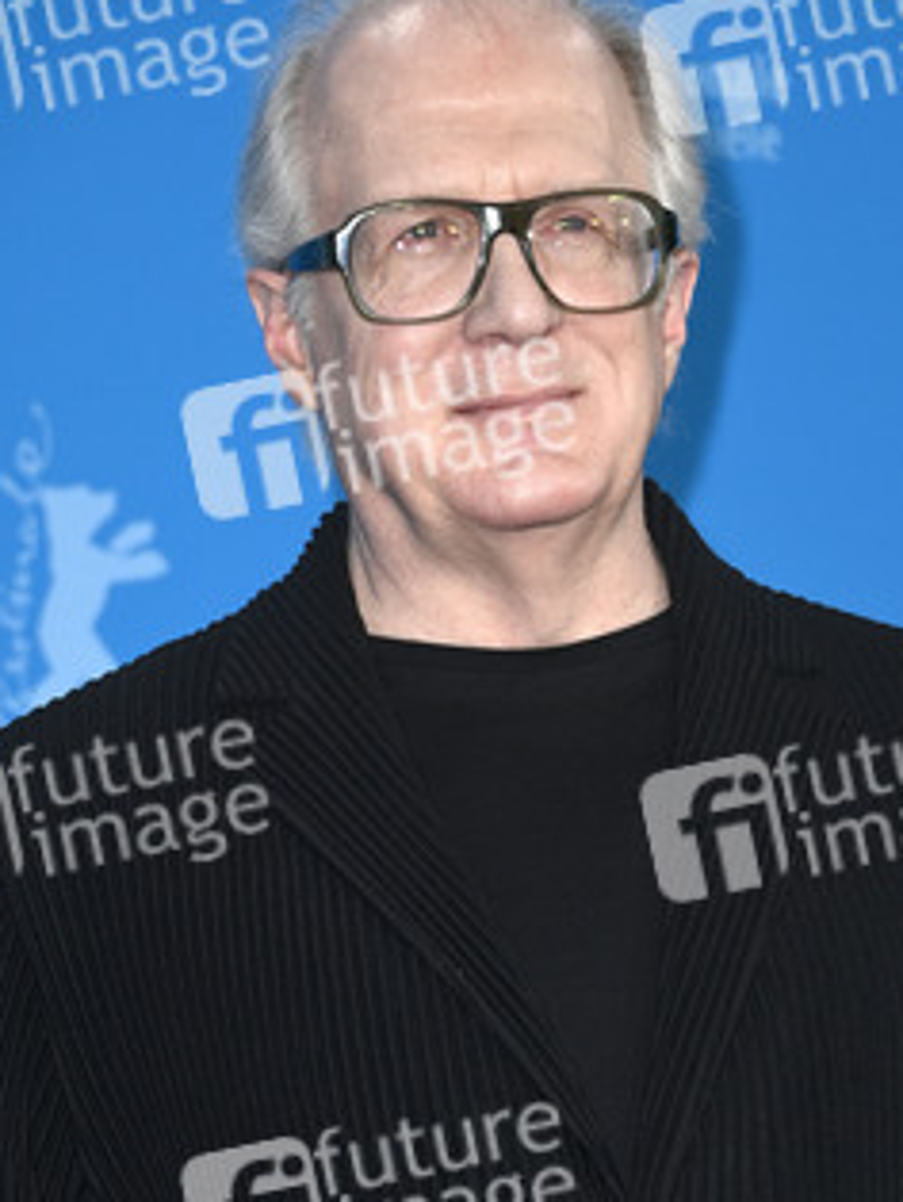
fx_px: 7225
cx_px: 490
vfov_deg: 9.5
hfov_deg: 7.2
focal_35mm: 208
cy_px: 620
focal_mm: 170
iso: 800
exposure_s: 1/250
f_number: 5.6
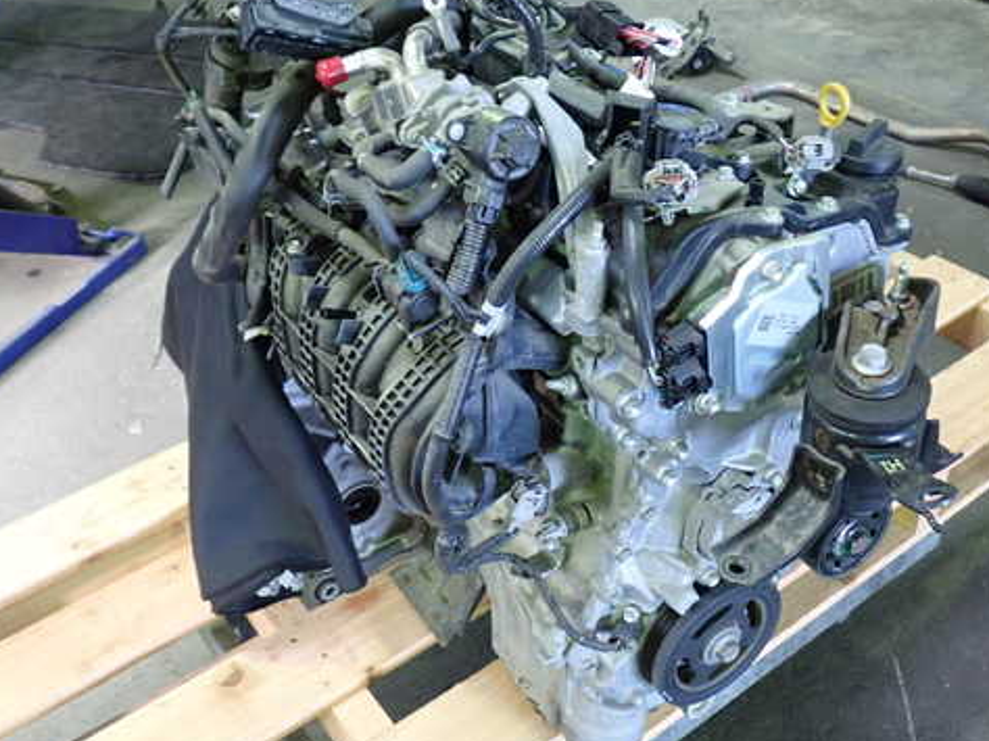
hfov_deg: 49.0
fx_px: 1085
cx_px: 474
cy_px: 338
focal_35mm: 38
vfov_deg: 37.7
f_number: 2.3
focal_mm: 5.4
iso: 320
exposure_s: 1/30
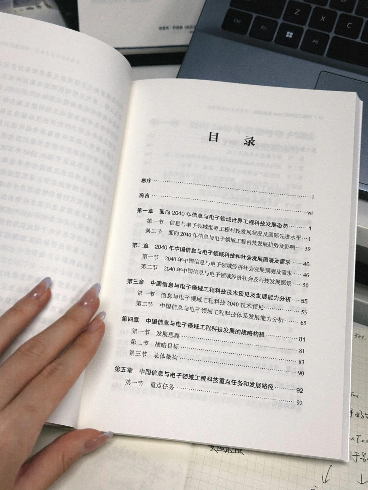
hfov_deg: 30.3
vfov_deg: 39.7
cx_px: 184
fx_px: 680
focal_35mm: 48
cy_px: 245
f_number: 1.78
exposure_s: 1/100
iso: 80
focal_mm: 6.86
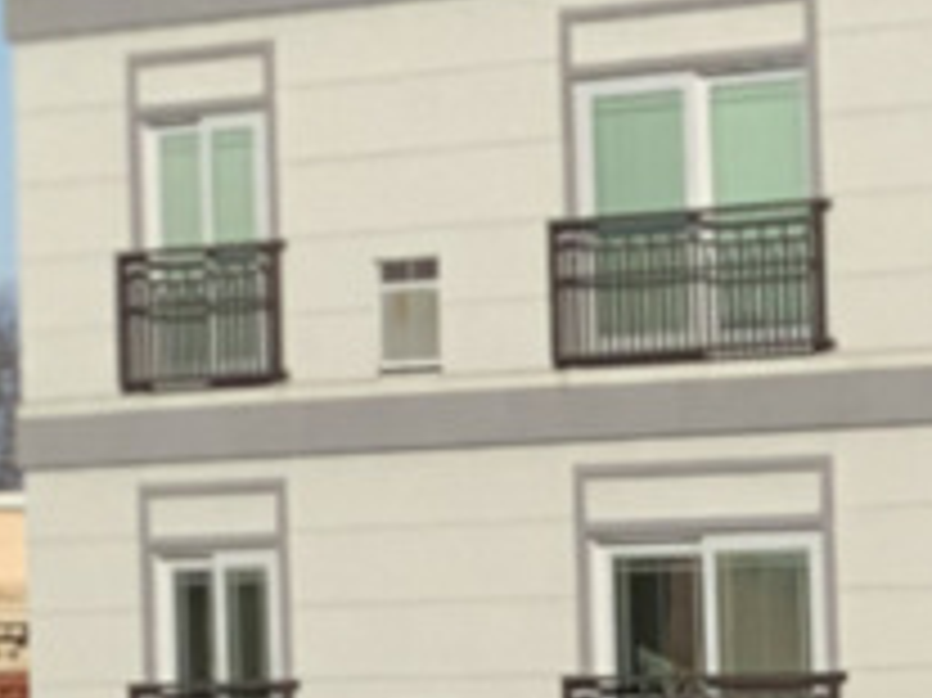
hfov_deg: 4.7
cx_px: -1814
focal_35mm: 402
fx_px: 10817
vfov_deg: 3.7
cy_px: 378
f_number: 2.4
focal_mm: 6
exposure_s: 1/1546
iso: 16
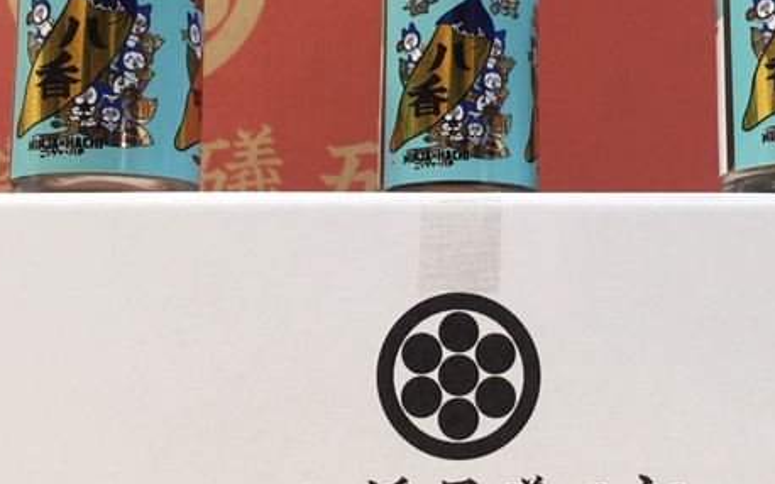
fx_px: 908
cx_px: 460
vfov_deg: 29.8
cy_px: 203
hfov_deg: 46.0
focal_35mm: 43
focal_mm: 4.15
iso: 125
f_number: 2.2
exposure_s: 1/30
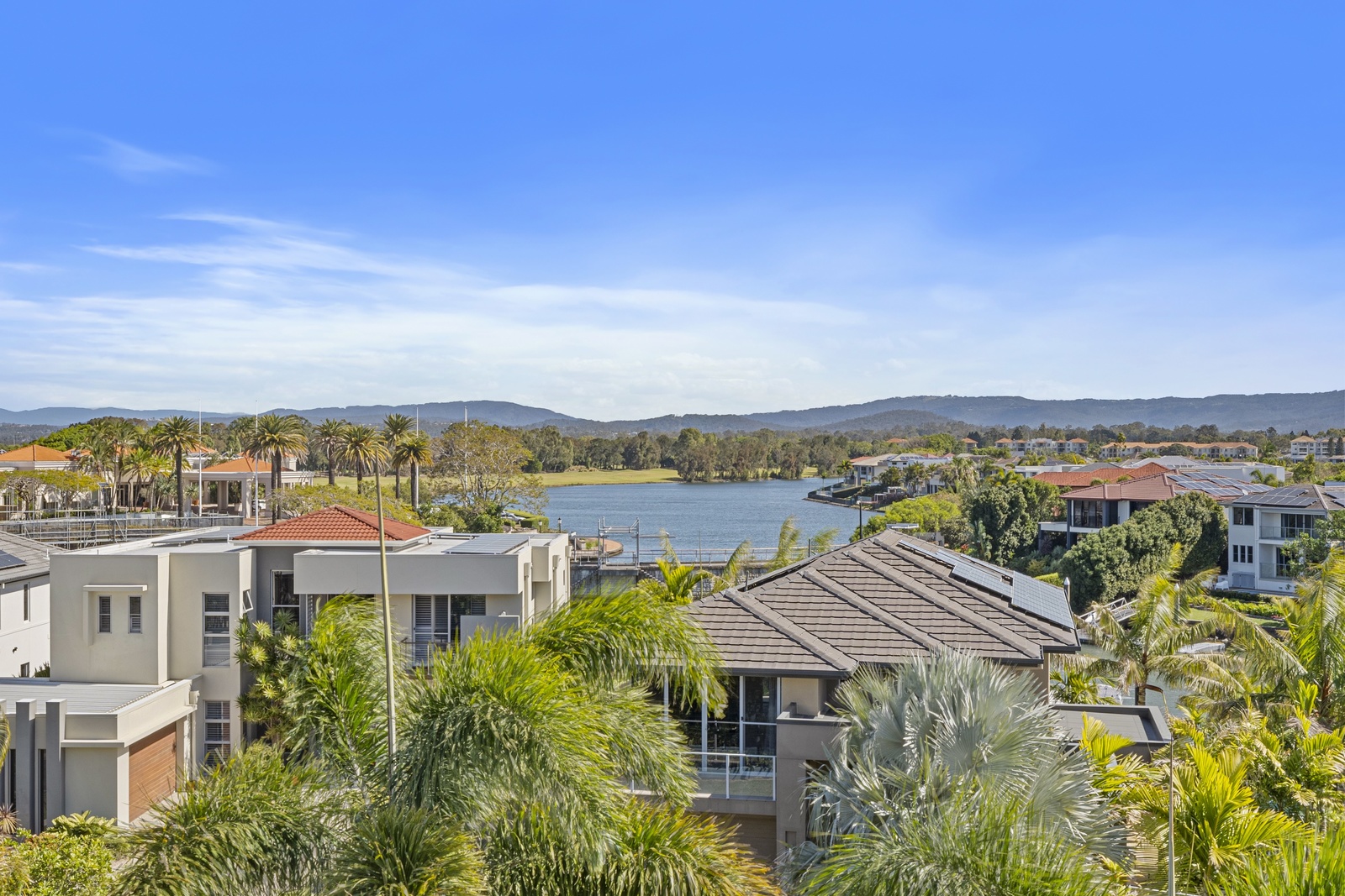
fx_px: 1494
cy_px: 448
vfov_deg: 33.4
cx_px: 672
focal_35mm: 40
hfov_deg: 48.5
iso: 320
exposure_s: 1/40
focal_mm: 27.2
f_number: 16
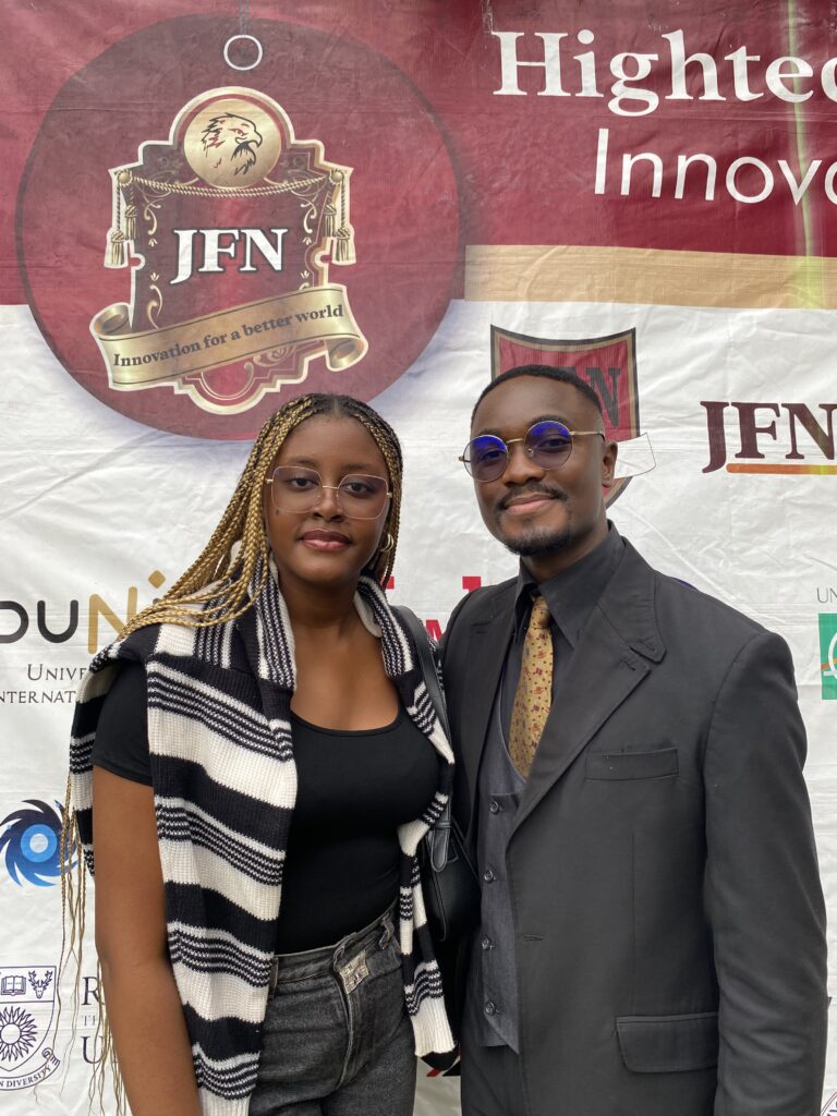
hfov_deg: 53.1
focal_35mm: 26
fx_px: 838
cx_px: 418
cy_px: 558
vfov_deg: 67.3
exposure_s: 1/256
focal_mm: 4.25
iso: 32
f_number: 1.8
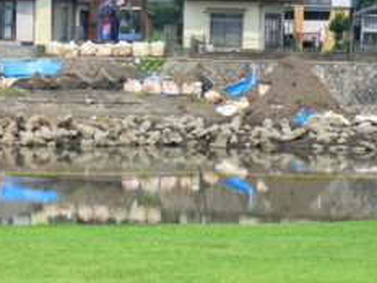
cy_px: 80
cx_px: 162
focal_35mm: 173
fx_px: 1884
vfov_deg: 8.6
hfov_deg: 11.4
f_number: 4.8
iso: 80
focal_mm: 16
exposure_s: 1/400
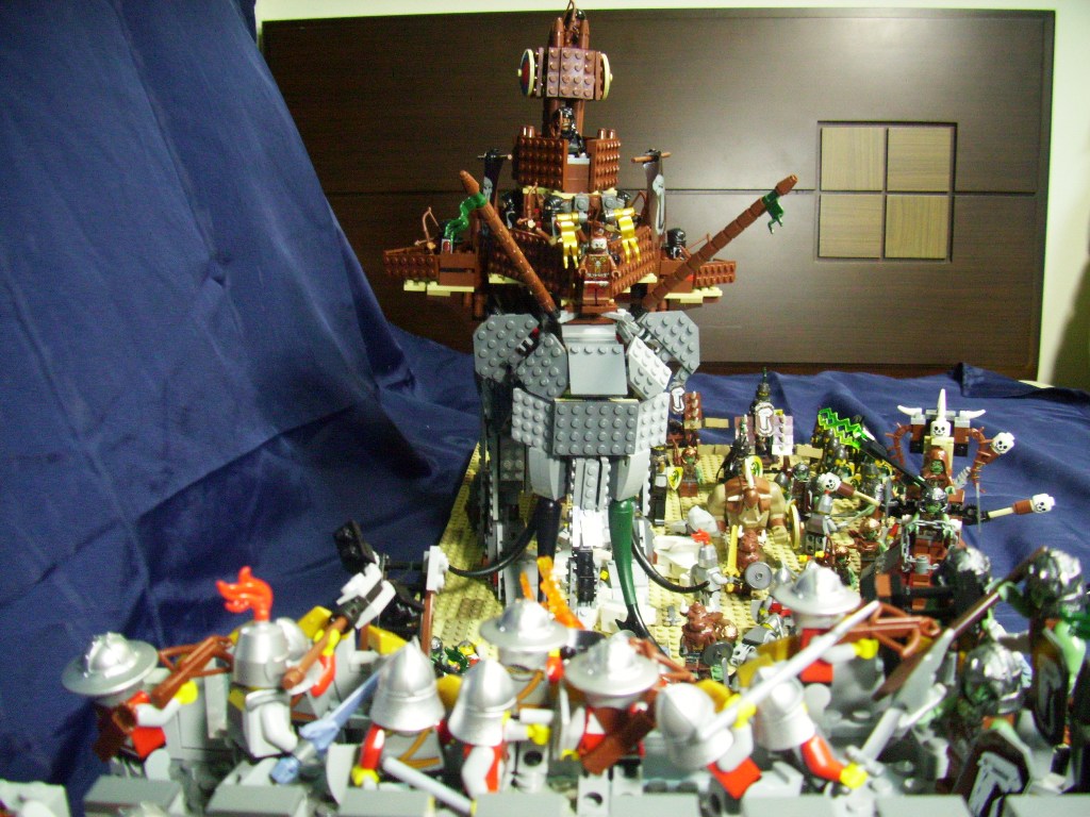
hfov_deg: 56.8
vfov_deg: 44.2
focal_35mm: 32
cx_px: 545
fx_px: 1008
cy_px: 408
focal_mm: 5.7
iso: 160
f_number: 2.9
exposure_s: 1/8
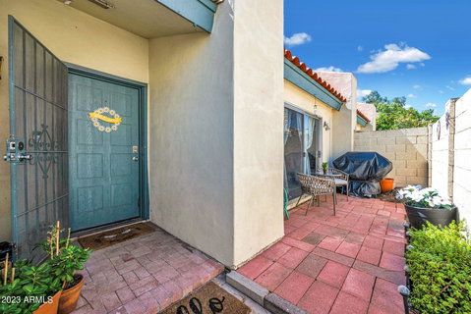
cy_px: 157
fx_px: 183
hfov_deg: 104.2
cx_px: 236
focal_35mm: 14
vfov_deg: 81.3
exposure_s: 1/250
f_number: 8
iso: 250
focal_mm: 14
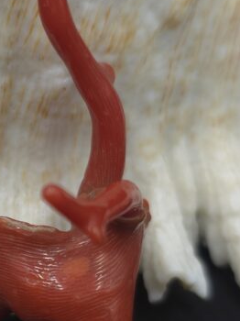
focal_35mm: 86
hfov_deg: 16.7
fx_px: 796
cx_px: -13
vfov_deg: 22.7
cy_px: 204
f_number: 1.7
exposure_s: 1/50
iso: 12
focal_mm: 6.3
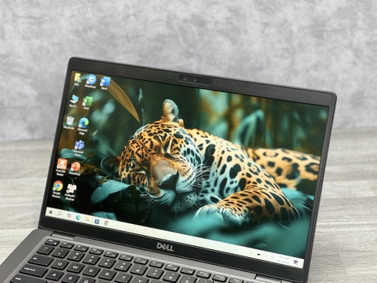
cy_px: 142
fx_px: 839
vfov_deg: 19.1
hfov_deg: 25.3
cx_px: 188
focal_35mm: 77
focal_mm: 9
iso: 200
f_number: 2.8
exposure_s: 1/33
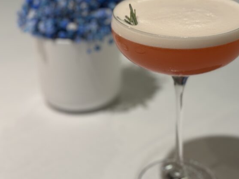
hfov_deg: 27.9
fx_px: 476
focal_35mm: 69
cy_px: 67
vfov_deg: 21.2
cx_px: 168
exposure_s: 1/50
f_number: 1.78
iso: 100
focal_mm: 6.76
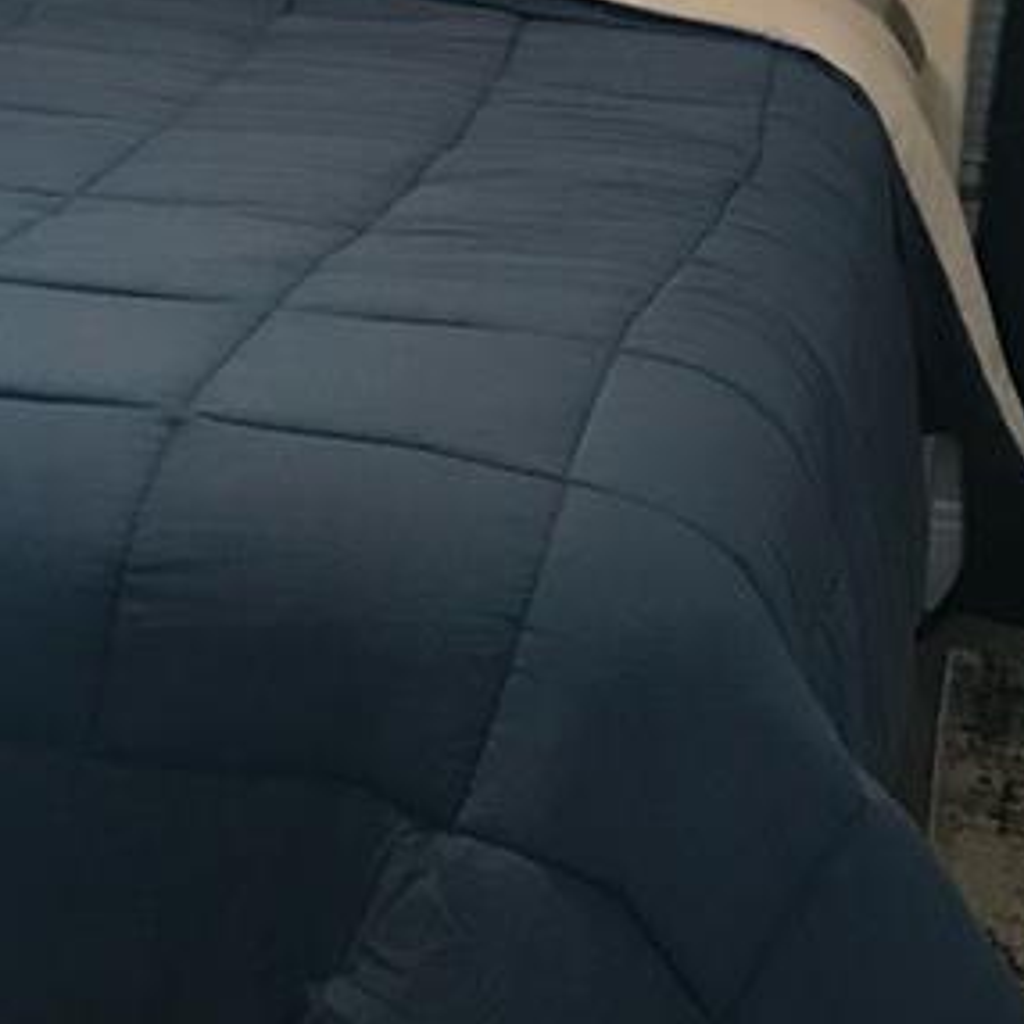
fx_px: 3481
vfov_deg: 16.5
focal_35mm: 104
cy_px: 54
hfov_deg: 16.5
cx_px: 54
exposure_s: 1/15
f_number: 1.8
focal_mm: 3.99
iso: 80
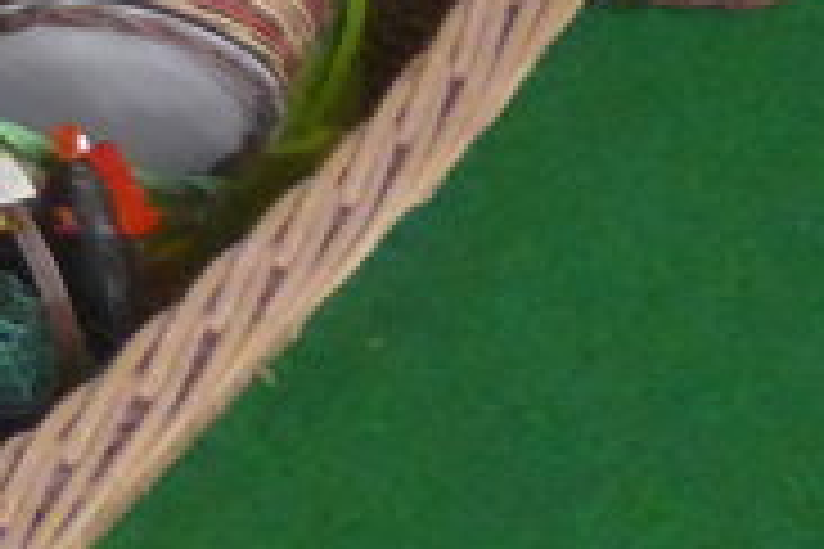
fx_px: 4532
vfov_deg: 6.6
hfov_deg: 8.6
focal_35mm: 198
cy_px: -738
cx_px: -1693
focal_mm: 6
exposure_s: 1/50
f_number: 2
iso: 800
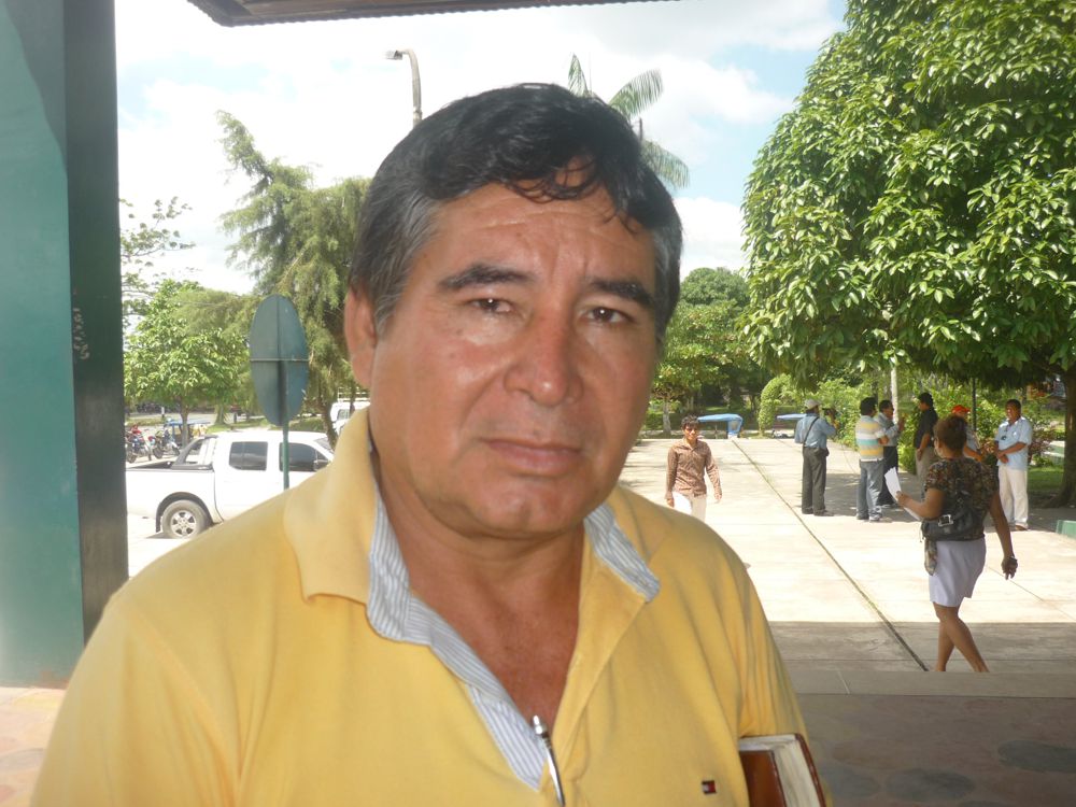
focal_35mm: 33
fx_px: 1026
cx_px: 538
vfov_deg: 42.9
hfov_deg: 55.4
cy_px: 404
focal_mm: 5.5
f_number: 2.8
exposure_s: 1/640
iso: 100
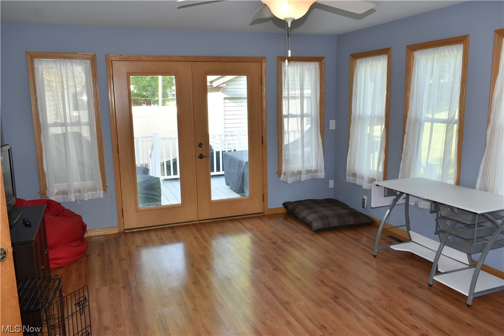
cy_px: 168
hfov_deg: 61.9
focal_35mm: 30
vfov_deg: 43.6
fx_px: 420
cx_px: 252
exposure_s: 1/60
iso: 560
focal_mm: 20
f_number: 7.1
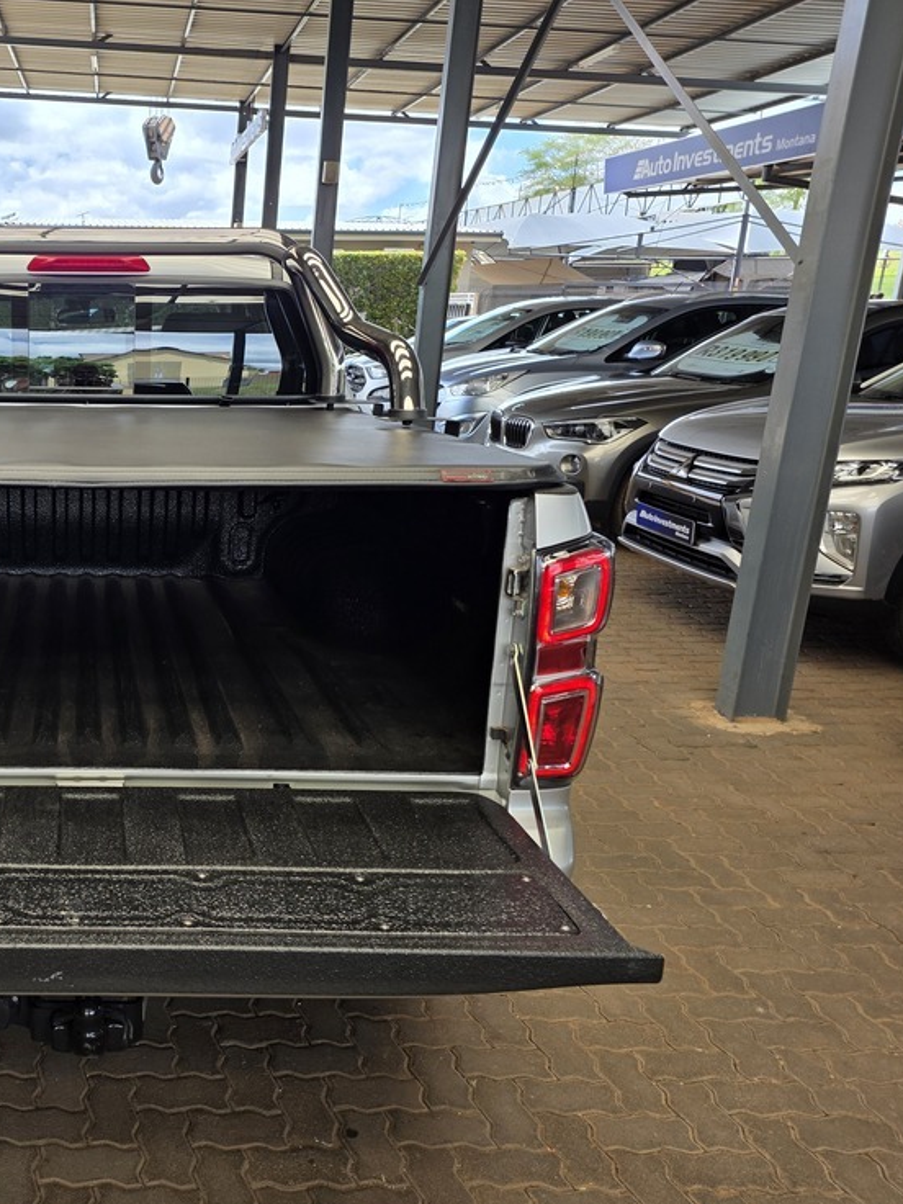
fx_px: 1113
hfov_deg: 40.7
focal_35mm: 32
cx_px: 87
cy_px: 600
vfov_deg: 56.8
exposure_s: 1/1410
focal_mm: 6.25
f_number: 1.7
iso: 80
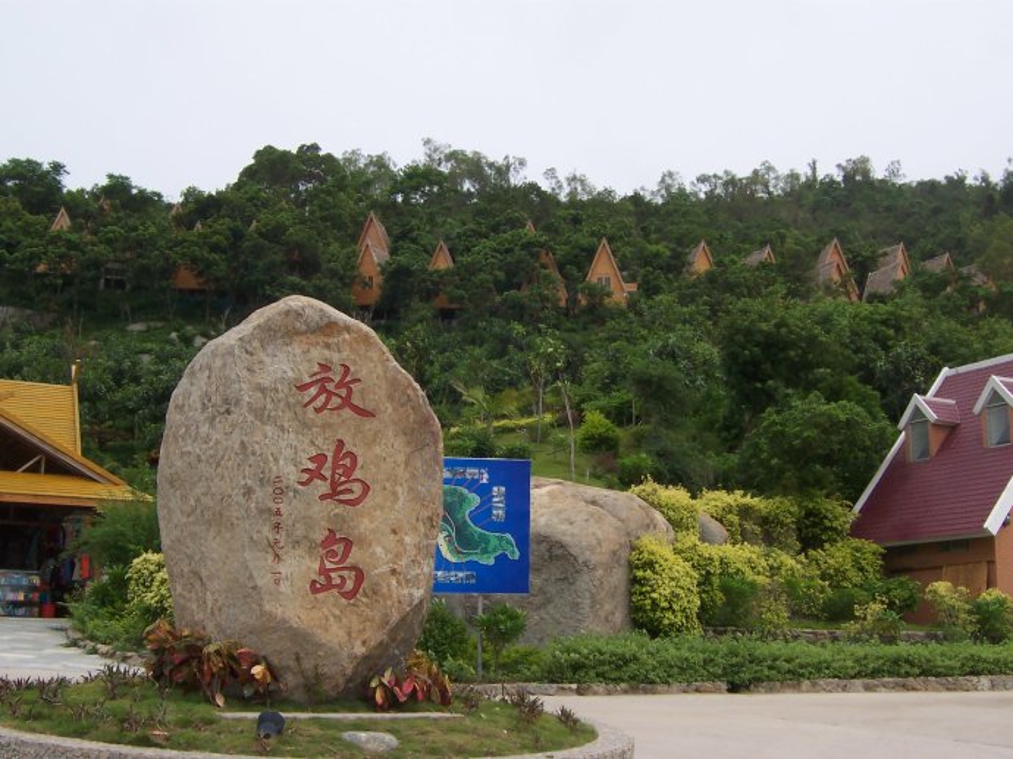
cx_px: 506
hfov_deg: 36.8
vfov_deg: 28.0
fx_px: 1521
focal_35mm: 52
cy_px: 380
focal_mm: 8
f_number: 6.7
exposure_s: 1/500
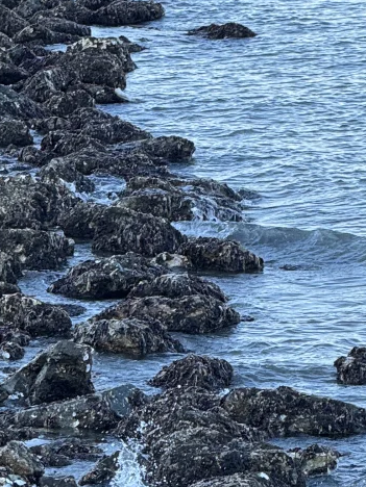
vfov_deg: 5.4
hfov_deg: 4.0
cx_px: 82
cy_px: 338
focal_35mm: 369
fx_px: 5202
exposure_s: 1/214
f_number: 2.8
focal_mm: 15.66
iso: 50
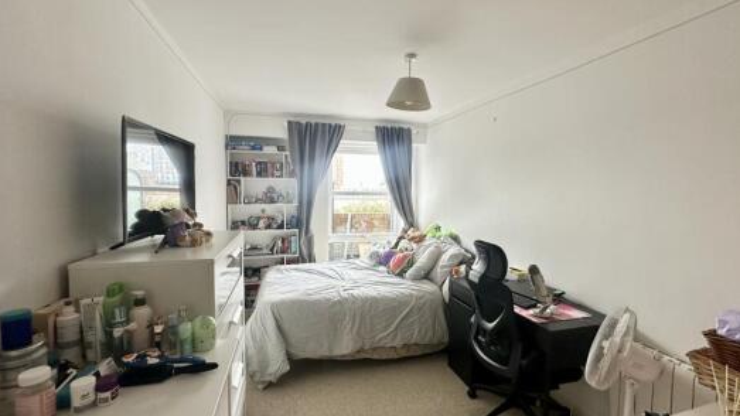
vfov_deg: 63.9
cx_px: 378
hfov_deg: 95.9
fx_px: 334
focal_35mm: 17
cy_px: 206
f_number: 2.2
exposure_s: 1/99
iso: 100
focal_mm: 2.22
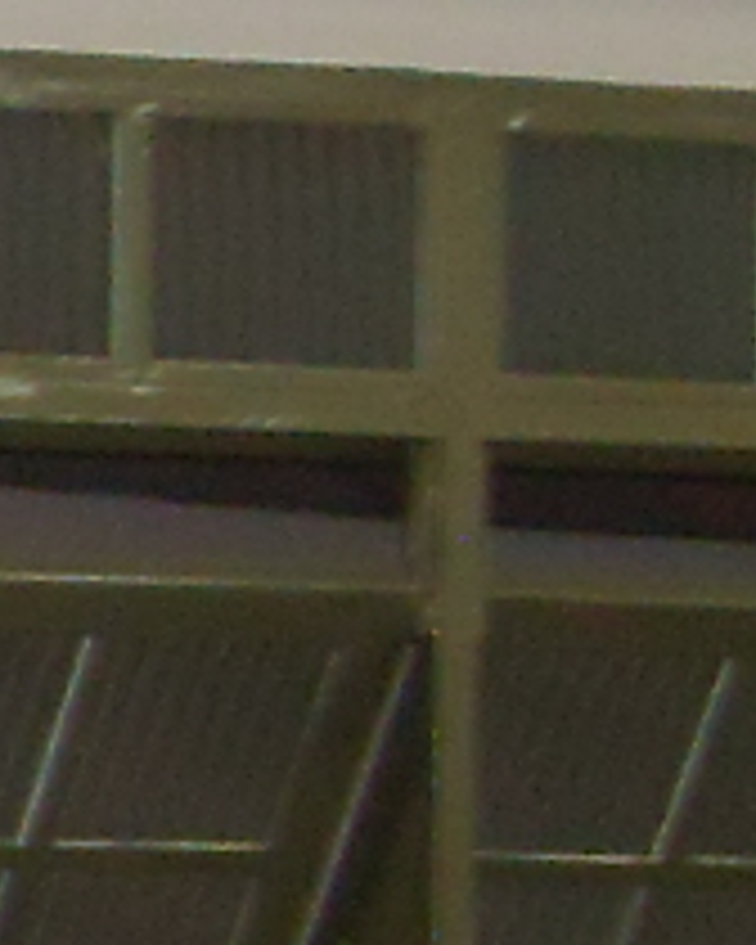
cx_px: -2079
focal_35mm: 353
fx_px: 9873
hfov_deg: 4.1
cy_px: 1328
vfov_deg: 5.4
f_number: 2.8
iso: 160
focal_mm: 6.3
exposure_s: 1/45
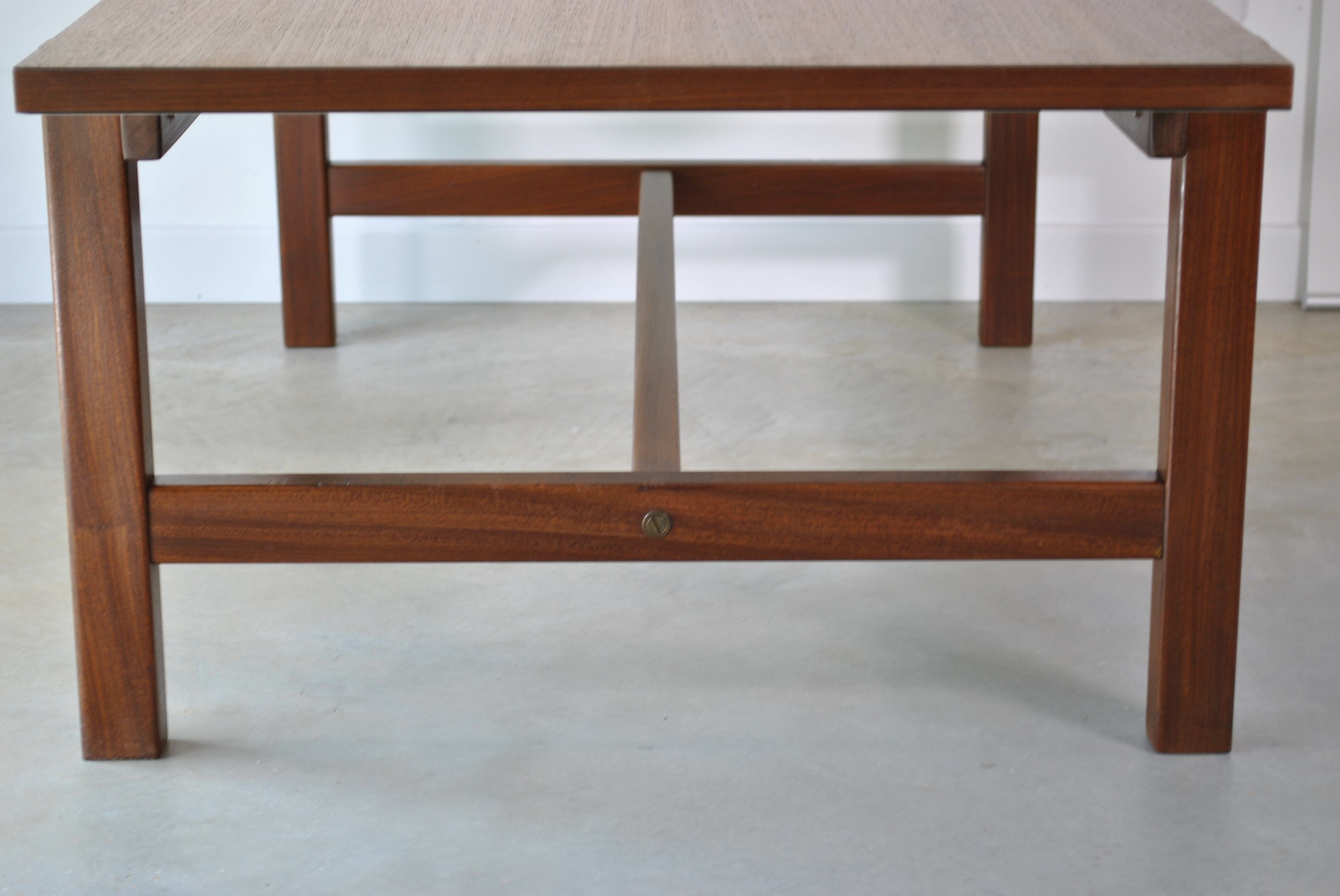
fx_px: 2795
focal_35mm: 75
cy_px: 448
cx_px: 670
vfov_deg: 18.2
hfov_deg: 27.0
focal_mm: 50
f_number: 5.6
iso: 100
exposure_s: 1/20
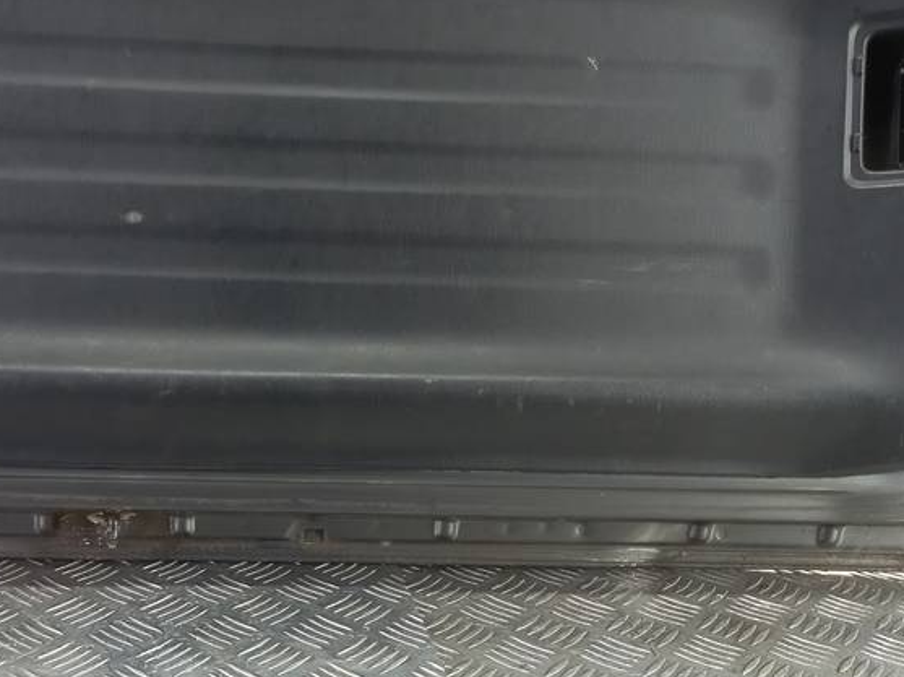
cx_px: 263
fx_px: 1201
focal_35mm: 46
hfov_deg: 40.5
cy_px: 485
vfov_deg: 31.1
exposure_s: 1/50
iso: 125
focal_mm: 4.6
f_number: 1.8
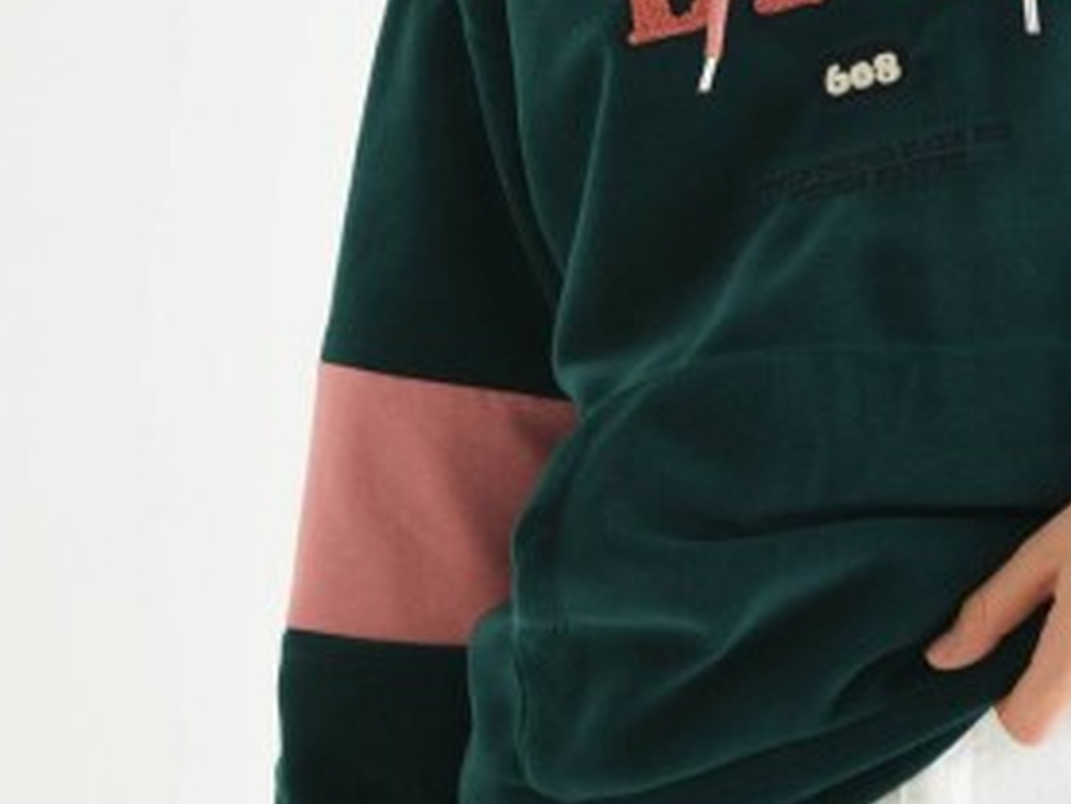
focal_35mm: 151
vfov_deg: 9.8
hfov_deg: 13.0
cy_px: 228
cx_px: 858
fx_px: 4674
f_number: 5.6
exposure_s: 1/125
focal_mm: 58
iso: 160
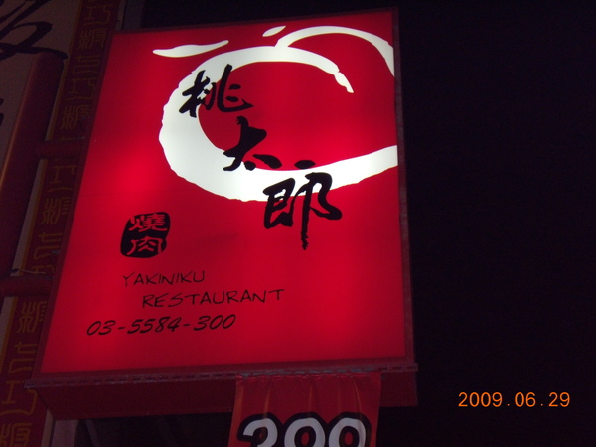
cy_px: 224
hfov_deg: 32.2
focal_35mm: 60
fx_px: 1033
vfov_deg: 24.4
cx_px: 298
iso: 400
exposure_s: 1/40
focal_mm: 12.94
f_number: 4.3
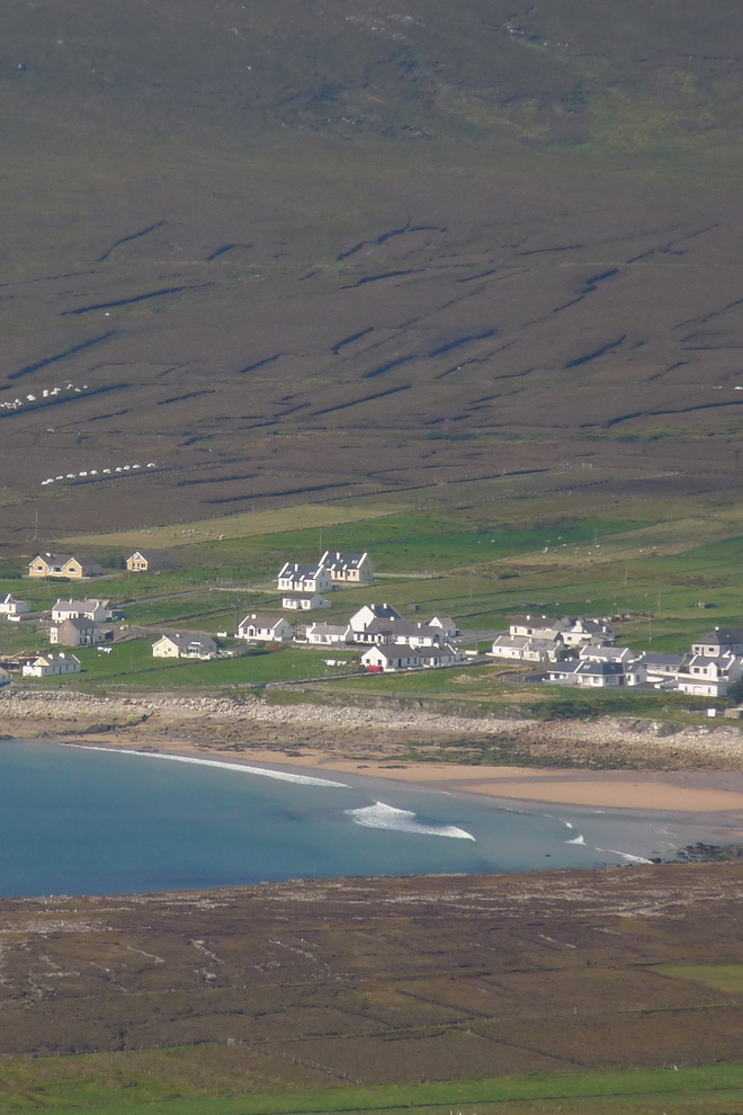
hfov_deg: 1.7
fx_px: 25291
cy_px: 466
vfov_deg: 2.5
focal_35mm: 817
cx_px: 198
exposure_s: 1/400
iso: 100
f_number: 6.3
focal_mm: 86.4
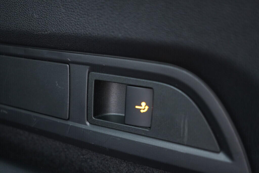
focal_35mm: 36
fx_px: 259
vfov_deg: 36.9
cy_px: 86
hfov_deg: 53.1
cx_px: 130
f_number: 2.8
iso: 1000
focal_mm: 24
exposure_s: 1/40
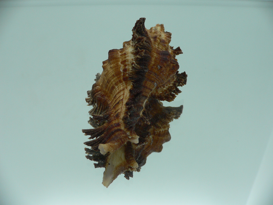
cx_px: 136
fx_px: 276
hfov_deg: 52.6
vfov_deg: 40.7
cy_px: 102
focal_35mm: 35
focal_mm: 4.6
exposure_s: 1/60
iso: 100
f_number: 2.8
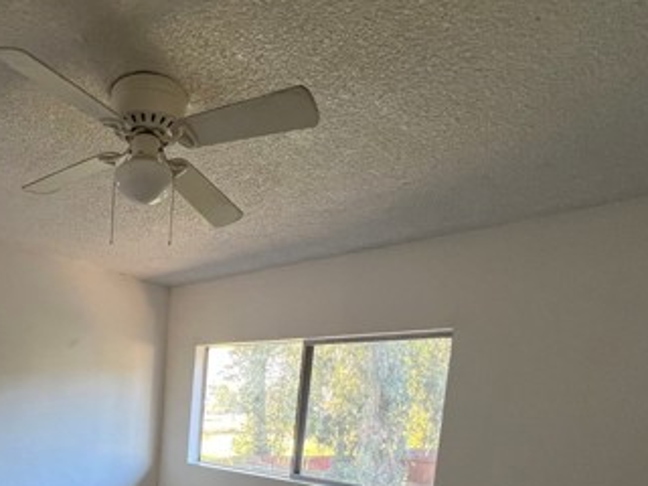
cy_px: 466
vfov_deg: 46.1
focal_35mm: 26
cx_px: 168
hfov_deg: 63.6
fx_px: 487
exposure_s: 1/99
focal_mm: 1.57
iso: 160
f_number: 1.8
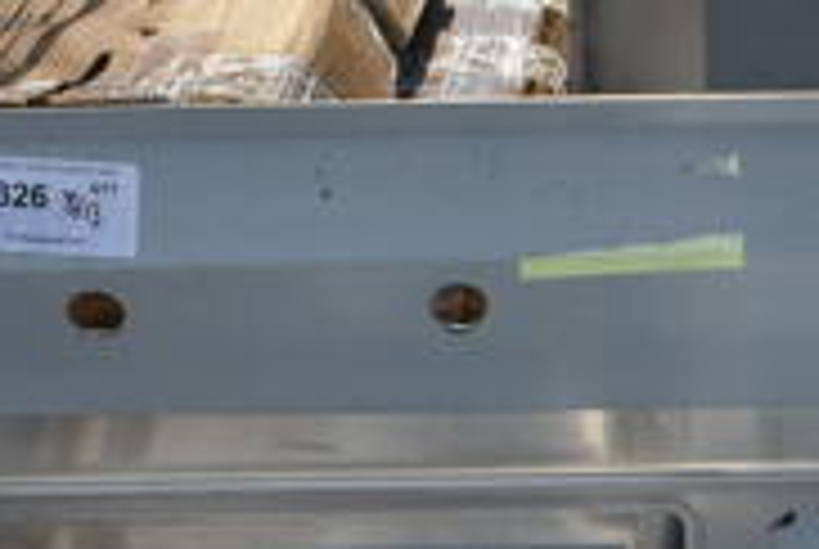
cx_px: 680
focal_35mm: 116
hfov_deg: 17.5
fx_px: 2636
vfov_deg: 11.4
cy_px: 846
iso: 100
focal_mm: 23
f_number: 11
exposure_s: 1/320
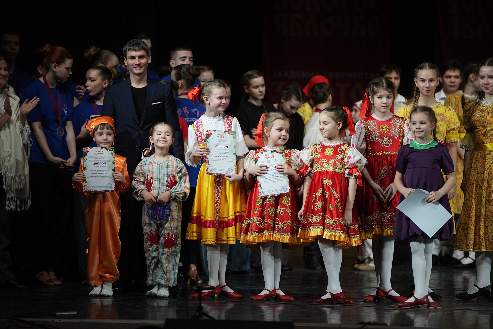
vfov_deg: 8.1
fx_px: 2328
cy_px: 164
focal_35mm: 170
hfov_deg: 12.1
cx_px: 246
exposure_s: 1/320
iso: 2000
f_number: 2.8
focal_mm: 170
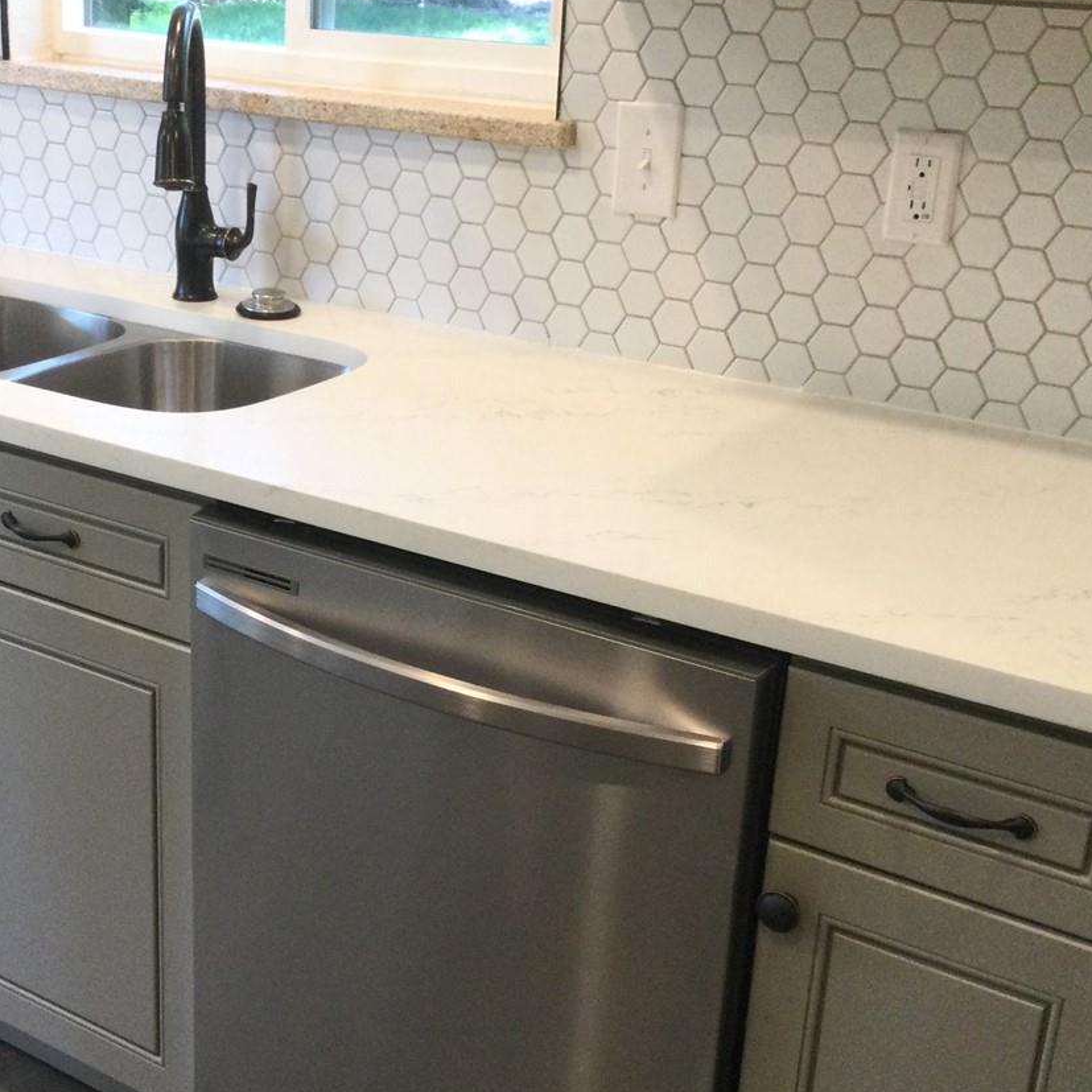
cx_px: 230
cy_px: 588
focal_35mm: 53
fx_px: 1892
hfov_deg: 31.4
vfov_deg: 32.2
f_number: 2.4
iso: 32
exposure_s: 1/30
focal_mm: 3.3
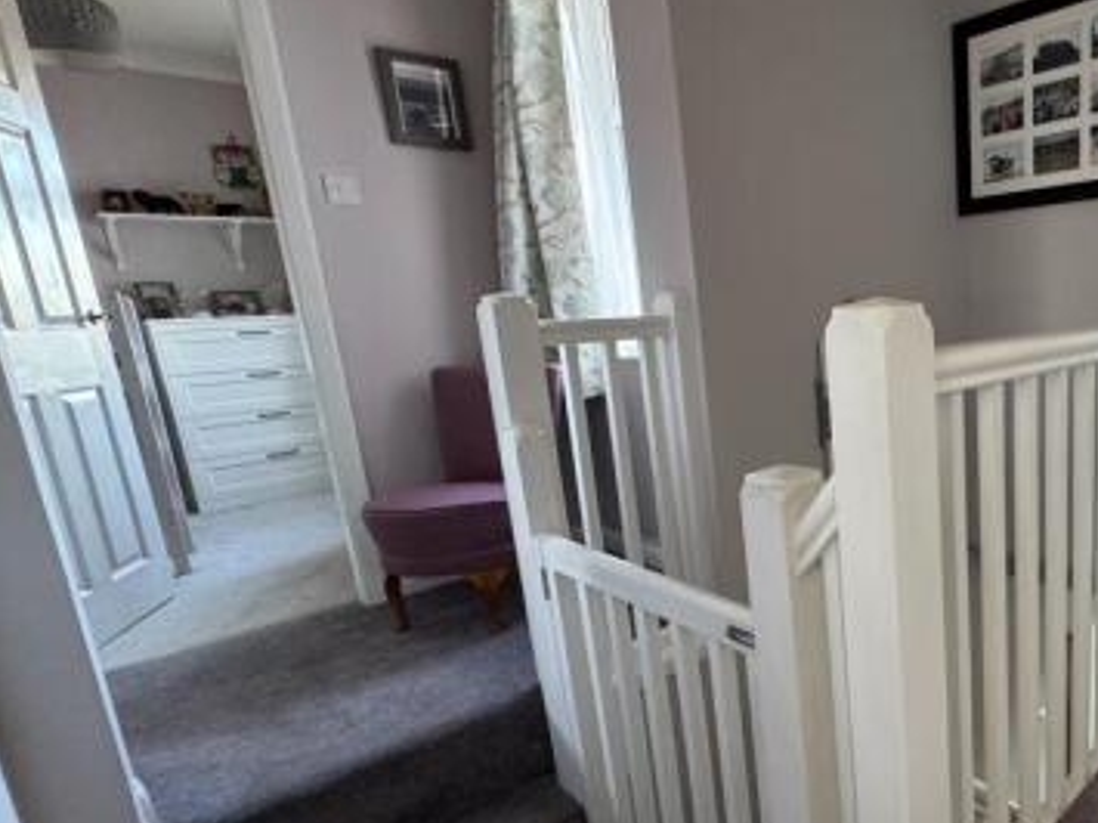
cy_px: 459
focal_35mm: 23
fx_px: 729
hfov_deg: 66.4
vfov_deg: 58.7
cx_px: 895
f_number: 2.2
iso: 500
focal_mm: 2.22
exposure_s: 1/60
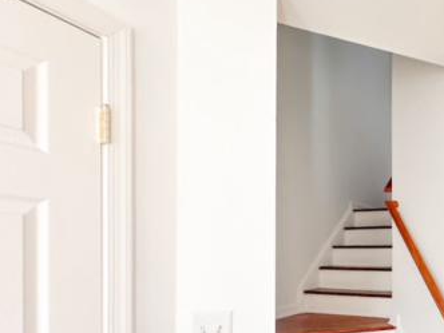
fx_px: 346
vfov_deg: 47.5
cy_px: 282
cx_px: 382
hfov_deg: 57.9
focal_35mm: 27
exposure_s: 1/120
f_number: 2.2
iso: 125
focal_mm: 2.22
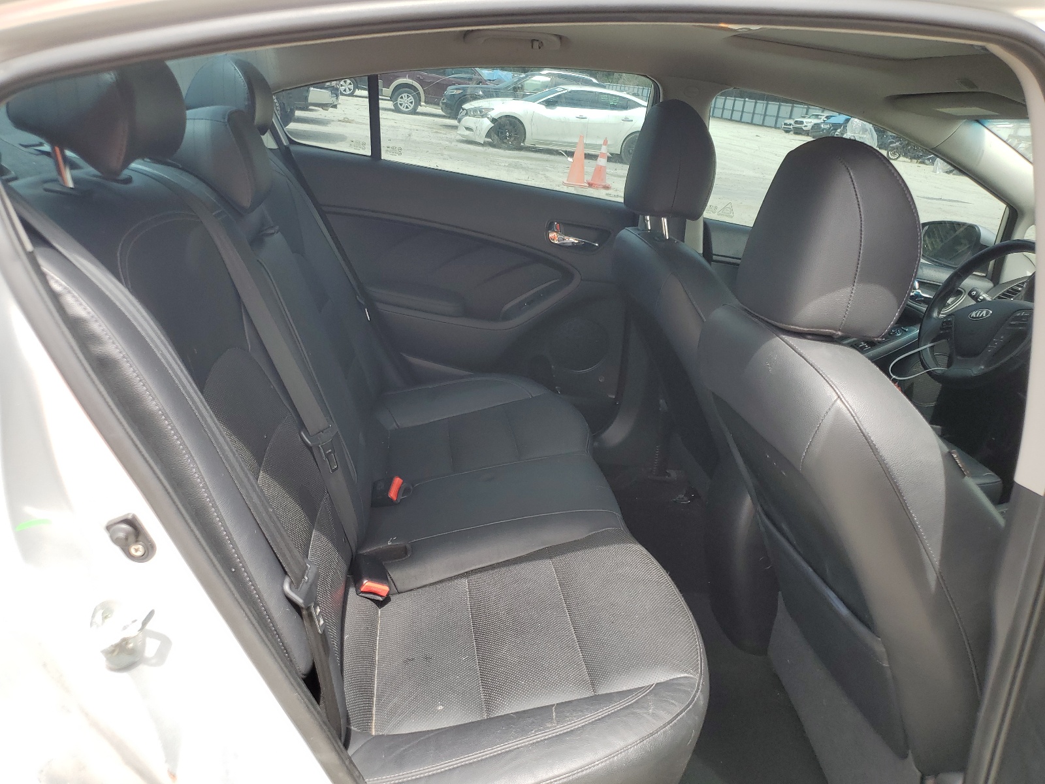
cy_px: 392
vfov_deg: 53.1
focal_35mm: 26
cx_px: 522
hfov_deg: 67.3
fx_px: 785
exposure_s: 1/625
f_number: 1.5
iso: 50
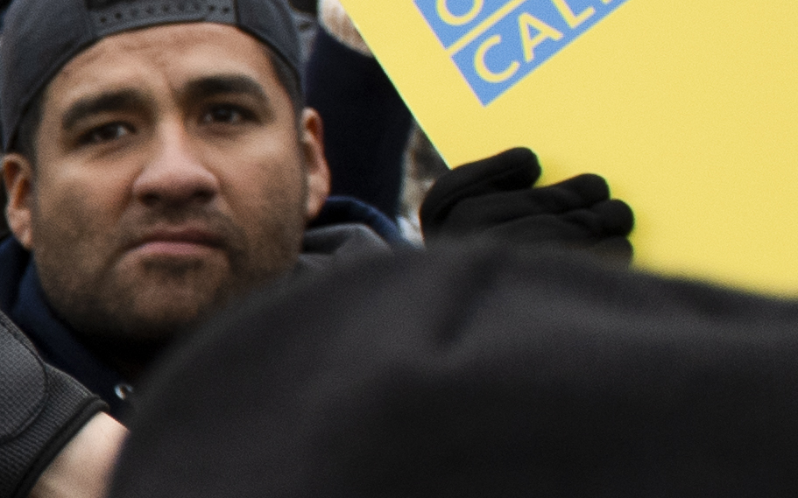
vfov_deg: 3.7
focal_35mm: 355
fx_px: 7719
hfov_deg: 5.6
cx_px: -1570
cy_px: 321
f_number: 5.6
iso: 320
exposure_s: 1/125
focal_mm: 38
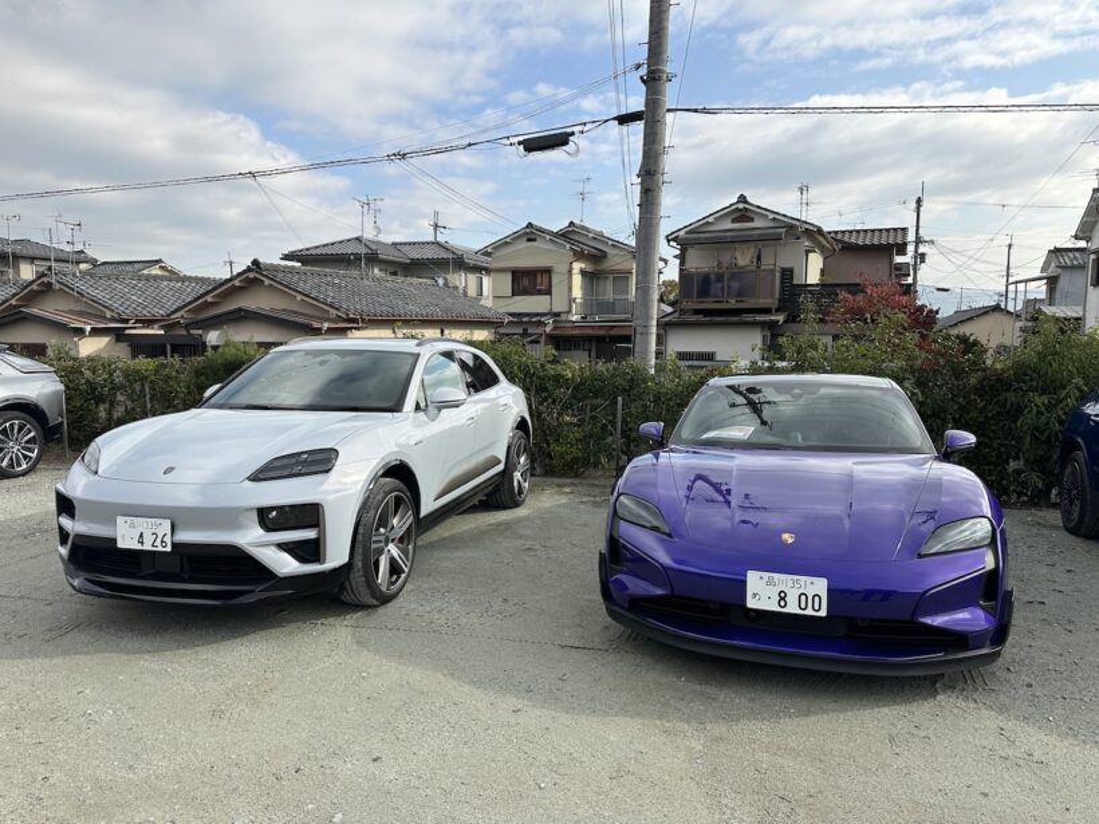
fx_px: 762
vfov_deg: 56.8
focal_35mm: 24
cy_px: 412
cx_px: 550
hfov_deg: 71.6
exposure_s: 1/3155
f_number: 1.78
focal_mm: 6.86
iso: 80
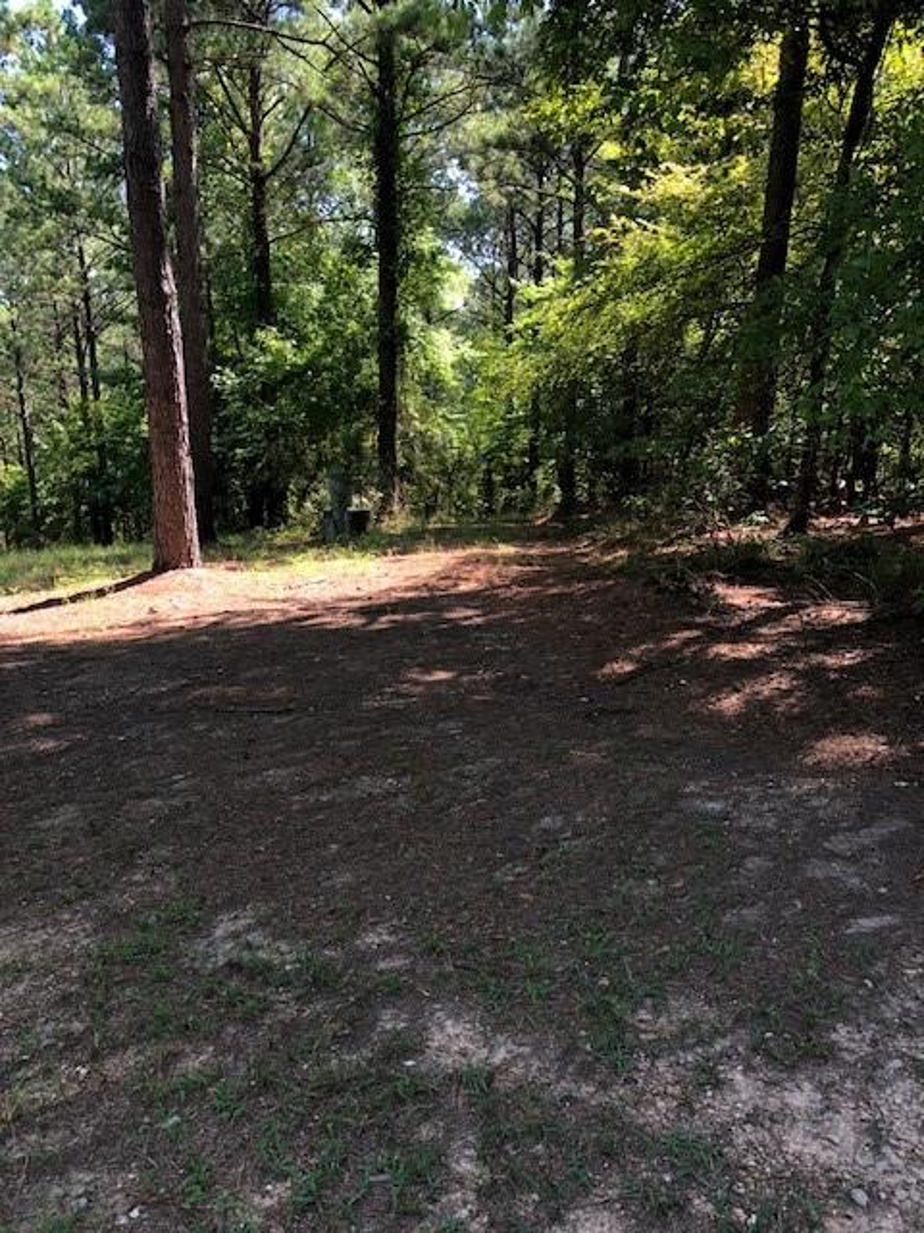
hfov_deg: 49.7
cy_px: 616
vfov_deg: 63.4
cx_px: 462
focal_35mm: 28
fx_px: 997
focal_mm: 4
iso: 40
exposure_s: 1/120
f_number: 1.8
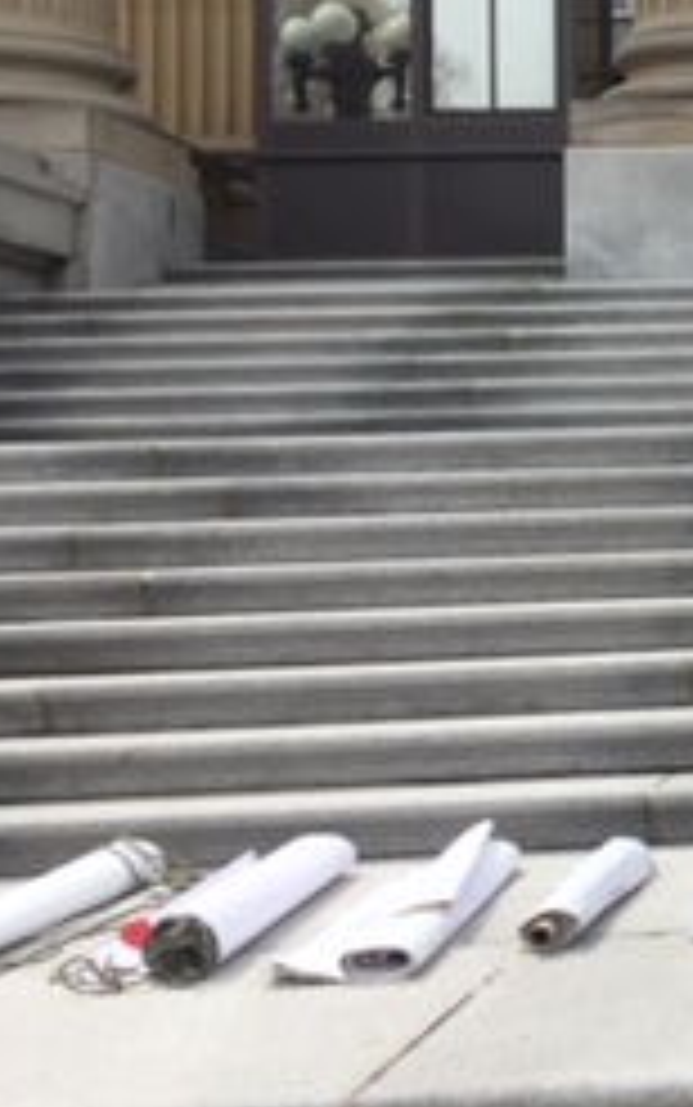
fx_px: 2415
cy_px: 351
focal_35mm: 80
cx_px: 1395
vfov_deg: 25.7
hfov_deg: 13.8
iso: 32
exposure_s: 1/1041
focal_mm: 4.15
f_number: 2.2
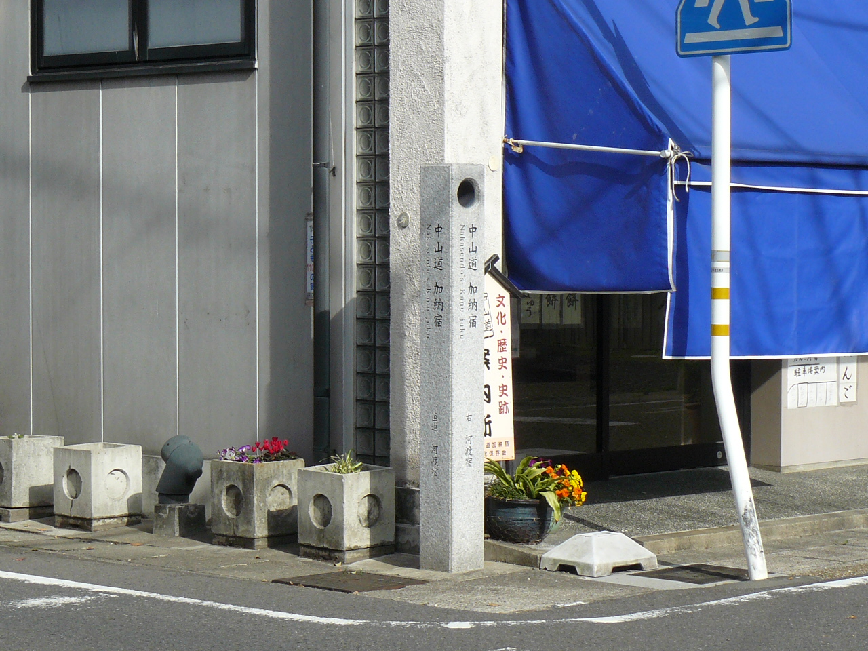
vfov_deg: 13.7
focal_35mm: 108
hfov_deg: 18.2
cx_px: 434
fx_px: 2708
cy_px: 326
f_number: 5.6
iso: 100
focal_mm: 12
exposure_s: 1/400
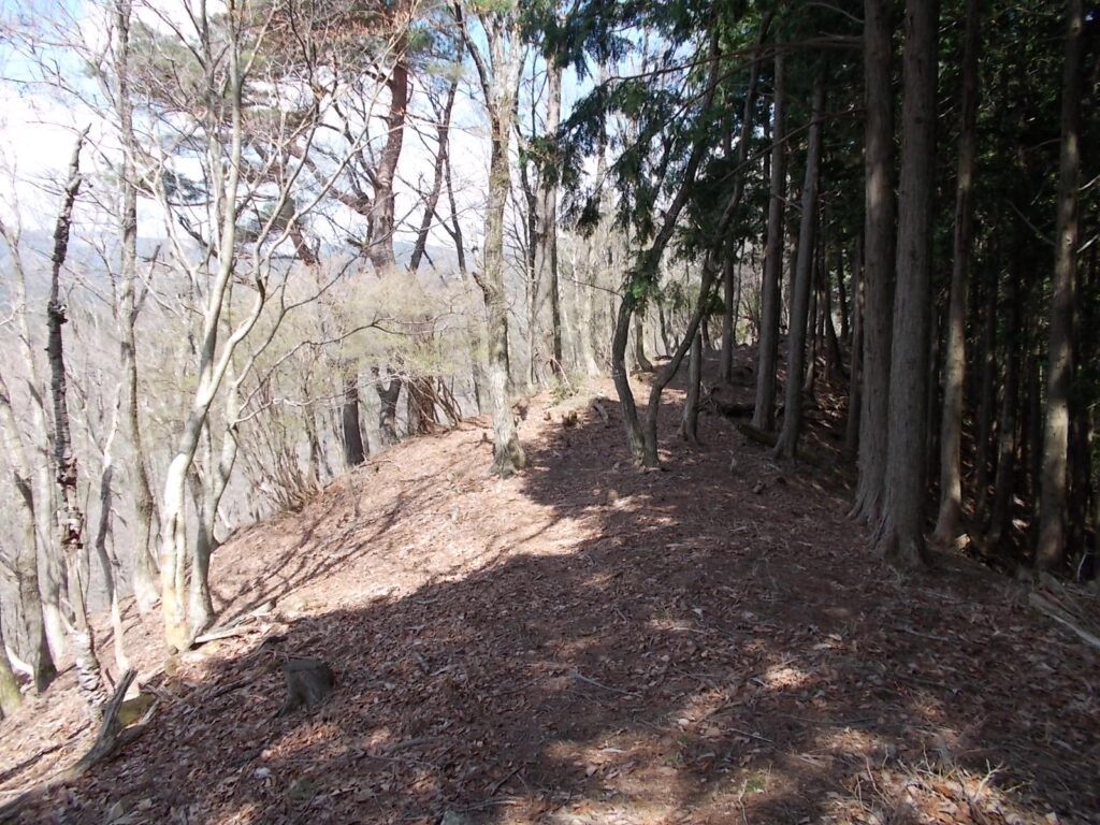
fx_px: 826
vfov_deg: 53.1
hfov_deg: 67.3
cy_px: 412
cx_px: 550
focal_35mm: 26
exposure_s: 1/200
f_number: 3.2
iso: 80
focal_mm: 4.6
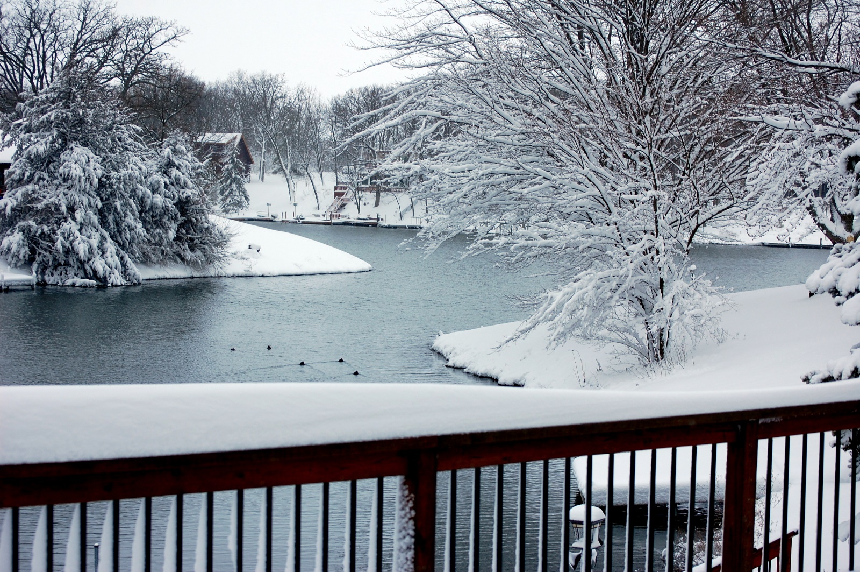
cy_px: 286
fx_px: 1969
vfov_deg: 16.5
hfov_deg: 24.6
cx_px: 430
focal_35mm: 82
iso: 200
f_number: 8
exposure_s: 1/250
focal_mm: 55
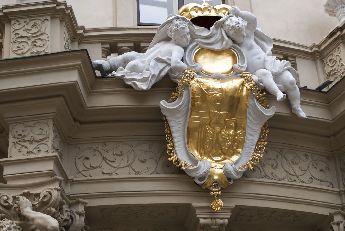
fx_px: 863
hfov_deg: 22.6
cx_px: 209
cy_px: 104
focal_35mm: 90
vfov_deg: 15.2
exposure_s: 1/125
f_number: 5.6
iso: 125
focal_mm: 40
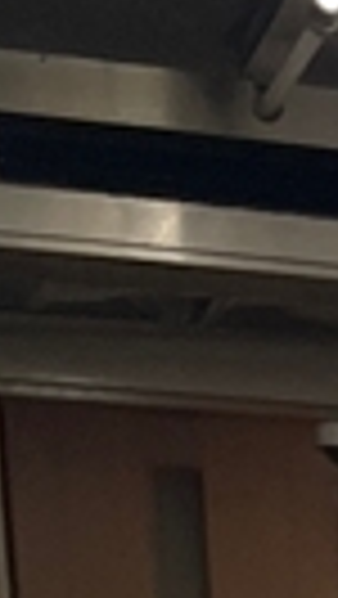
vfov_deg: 10.6
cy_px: 1488
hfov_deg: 6.2
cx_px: 1221
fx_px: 2703
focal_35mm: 170
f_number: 1.6
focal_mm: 4.2
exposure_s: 1/74
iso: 125
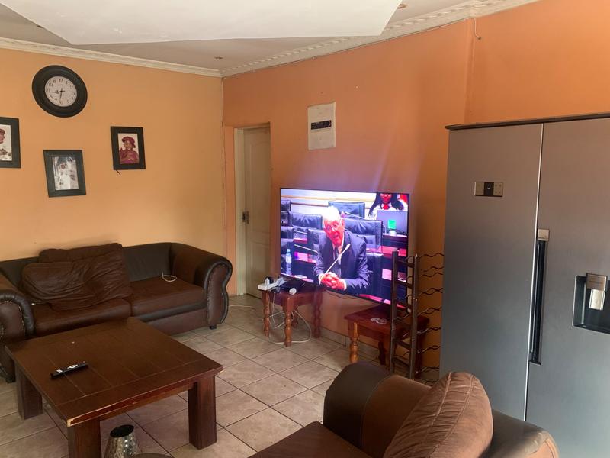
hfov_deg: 67.3
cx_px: 305
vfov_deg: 53.1
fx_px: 458
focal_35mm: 26
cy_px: 229
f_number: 1.8
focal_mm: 4.25
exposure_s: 1/30
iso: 500
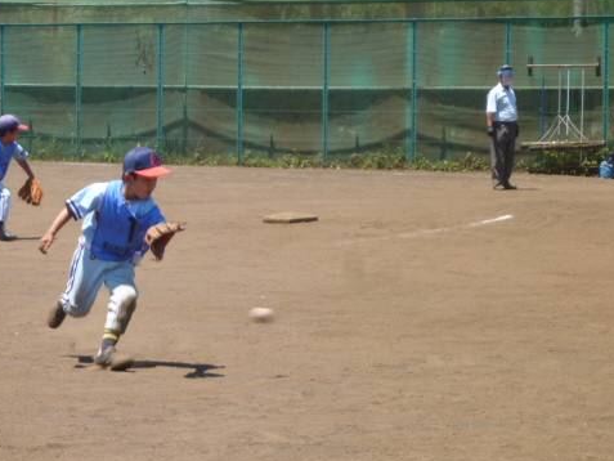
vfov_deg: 9.2
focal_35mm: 161
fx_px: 2856
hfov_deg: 12.3
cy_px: 209
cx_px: 269
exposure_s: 1/160
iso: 80
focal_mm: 21.3
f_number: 5.8
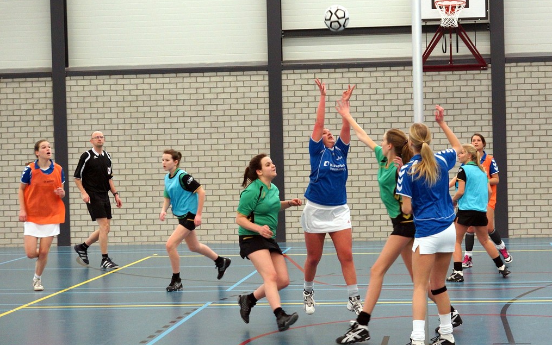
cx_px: 277
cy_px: 180
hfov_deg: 26.8
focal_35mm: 77
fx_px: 1159
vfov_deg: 17.0
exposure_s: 1/250
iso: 1250
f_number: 3.2
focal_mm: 50
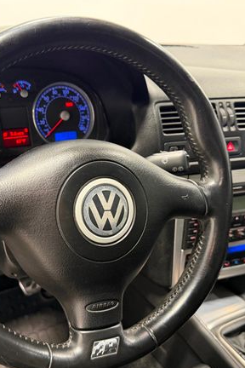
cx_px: 96
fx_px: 378
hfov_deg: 35.8
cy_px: 195
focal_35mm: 37
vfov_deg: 51.9
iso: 400
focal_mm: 6.76
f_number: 1.78
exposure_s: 1/60
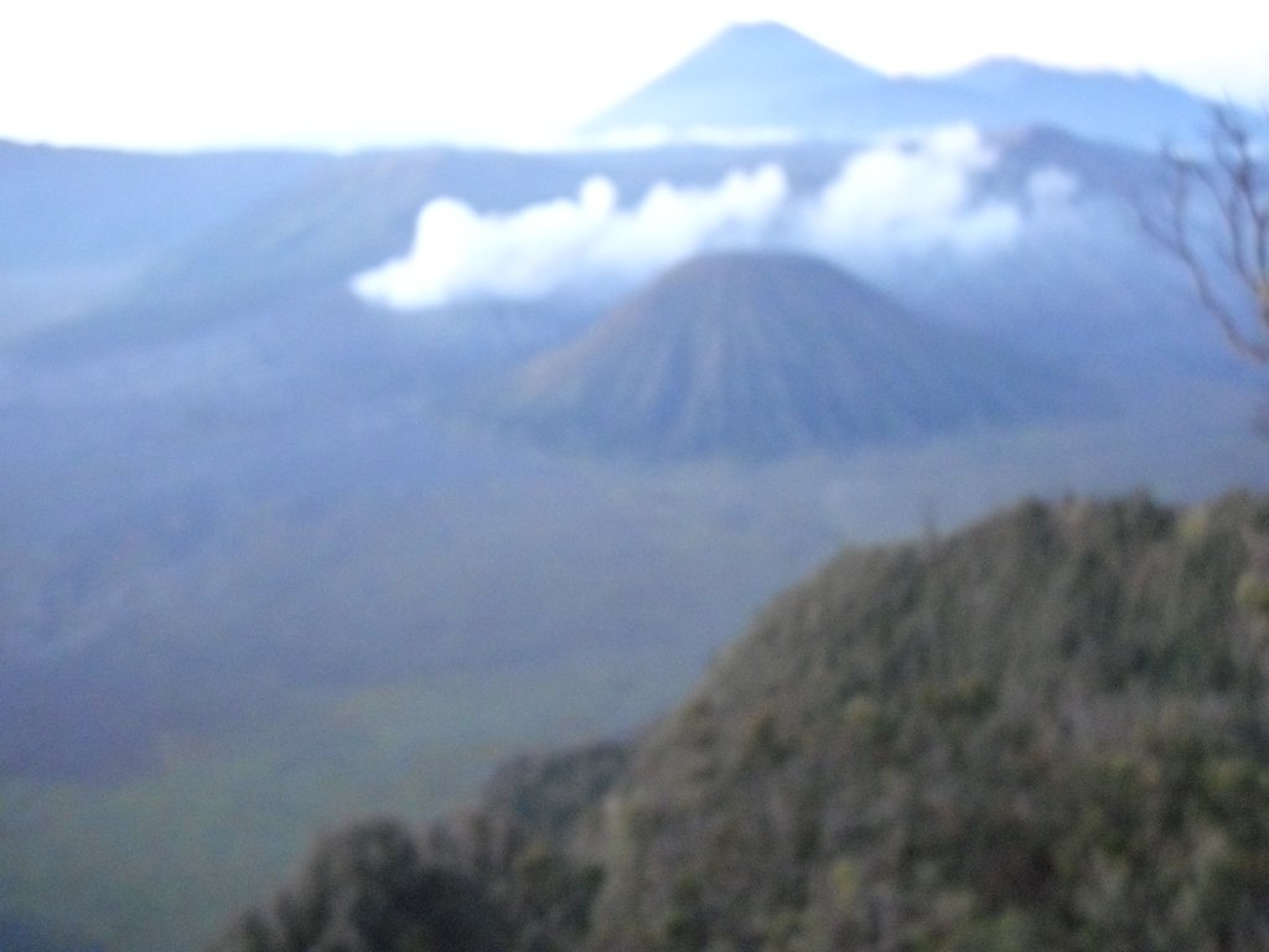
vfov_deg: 31.5
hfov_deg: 41.2
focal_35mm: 46
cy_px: 476
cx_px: 634
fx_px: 1686
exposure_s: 1/20
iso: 800
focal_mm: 7.6
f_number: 3.1
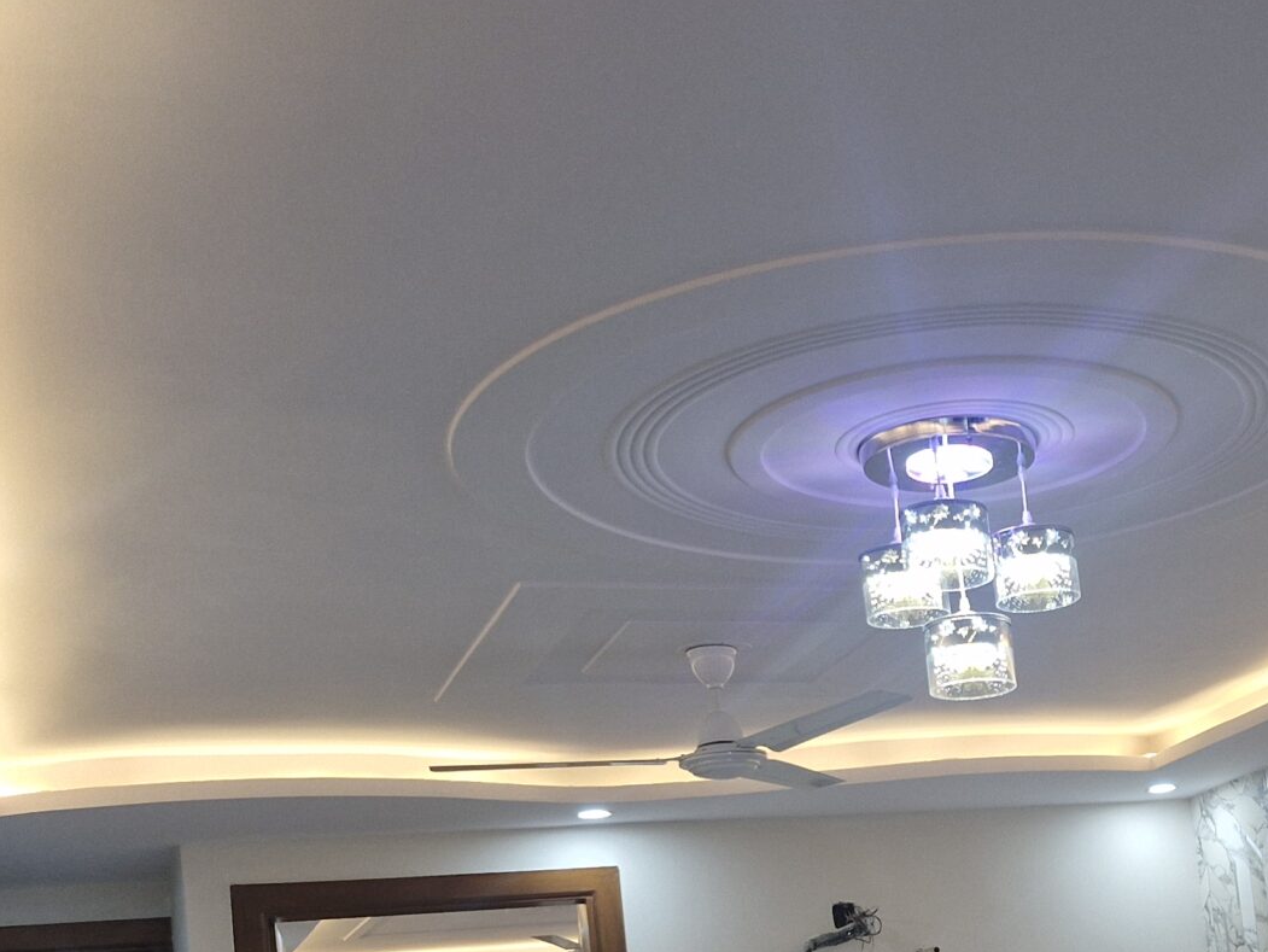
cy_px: 954
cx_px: 1194
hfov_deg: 32.3
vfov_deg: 24.9
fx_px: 2052
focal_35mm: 56
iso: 80
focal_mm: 5.54
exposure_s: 1/100
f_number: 1.8
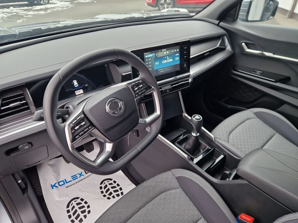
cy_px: 112
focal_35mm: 23
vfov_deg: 58.9
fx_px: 198
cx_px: 149
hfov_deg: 73.9
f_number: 1.8
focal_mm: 5.4
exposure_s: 1/100
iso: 160
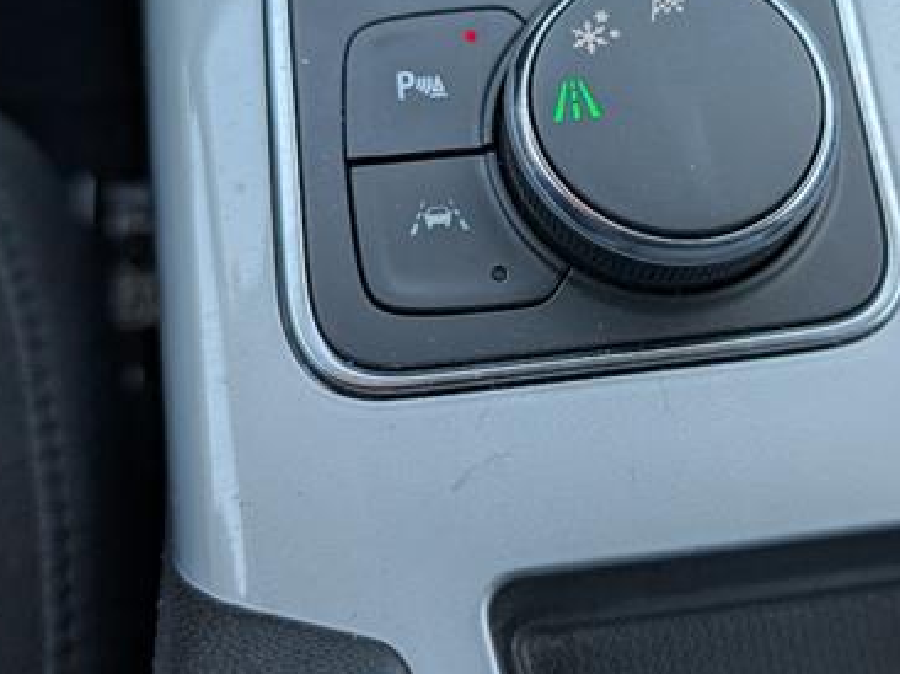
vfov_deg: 33.6
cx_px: 553
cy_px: 165
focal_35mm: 42
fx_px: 1091
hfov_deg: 44.5
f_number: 1.68
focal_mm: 6.9
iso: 51
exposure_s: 1/152
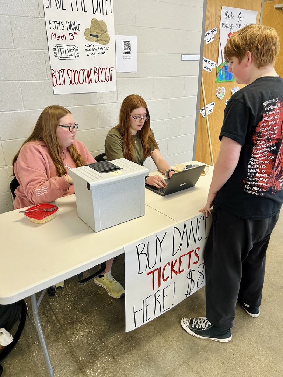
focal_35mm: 26
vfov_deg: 67.3
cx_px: 142
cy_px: 188
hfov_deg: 53.1
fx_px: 283
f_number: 1.5
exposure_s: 1/60
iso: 100
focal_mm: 5.7
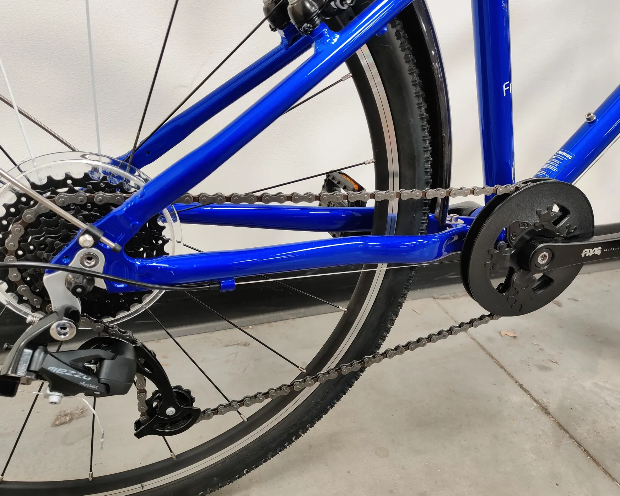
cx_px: 315
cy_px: 246
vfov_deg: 50.0
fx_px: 532
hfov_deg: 60.4
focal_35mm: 29
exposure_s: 1/50
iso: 400
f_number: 1.65
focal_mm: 4.75
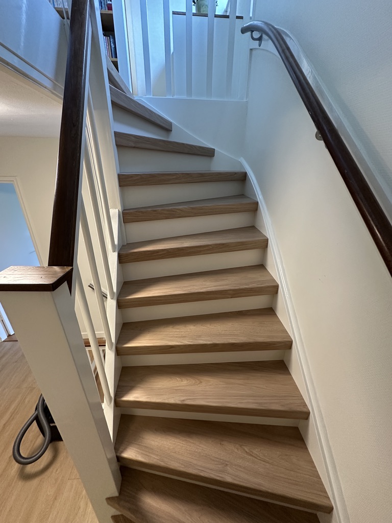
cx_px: 196
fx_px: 211
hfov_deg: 85.7
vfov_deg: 102.1
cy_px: 262
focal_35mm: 14
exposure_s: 1/50
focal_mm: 2.22
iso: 400
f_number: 2.2
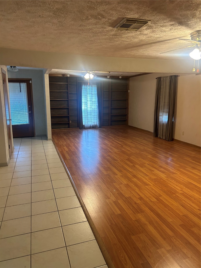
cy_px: 134
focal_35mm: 26
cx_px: 100
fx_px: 201
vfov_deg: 67.3
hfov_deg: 53.1
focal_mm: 5.7
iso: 320
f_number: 1.5
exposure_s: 1/60
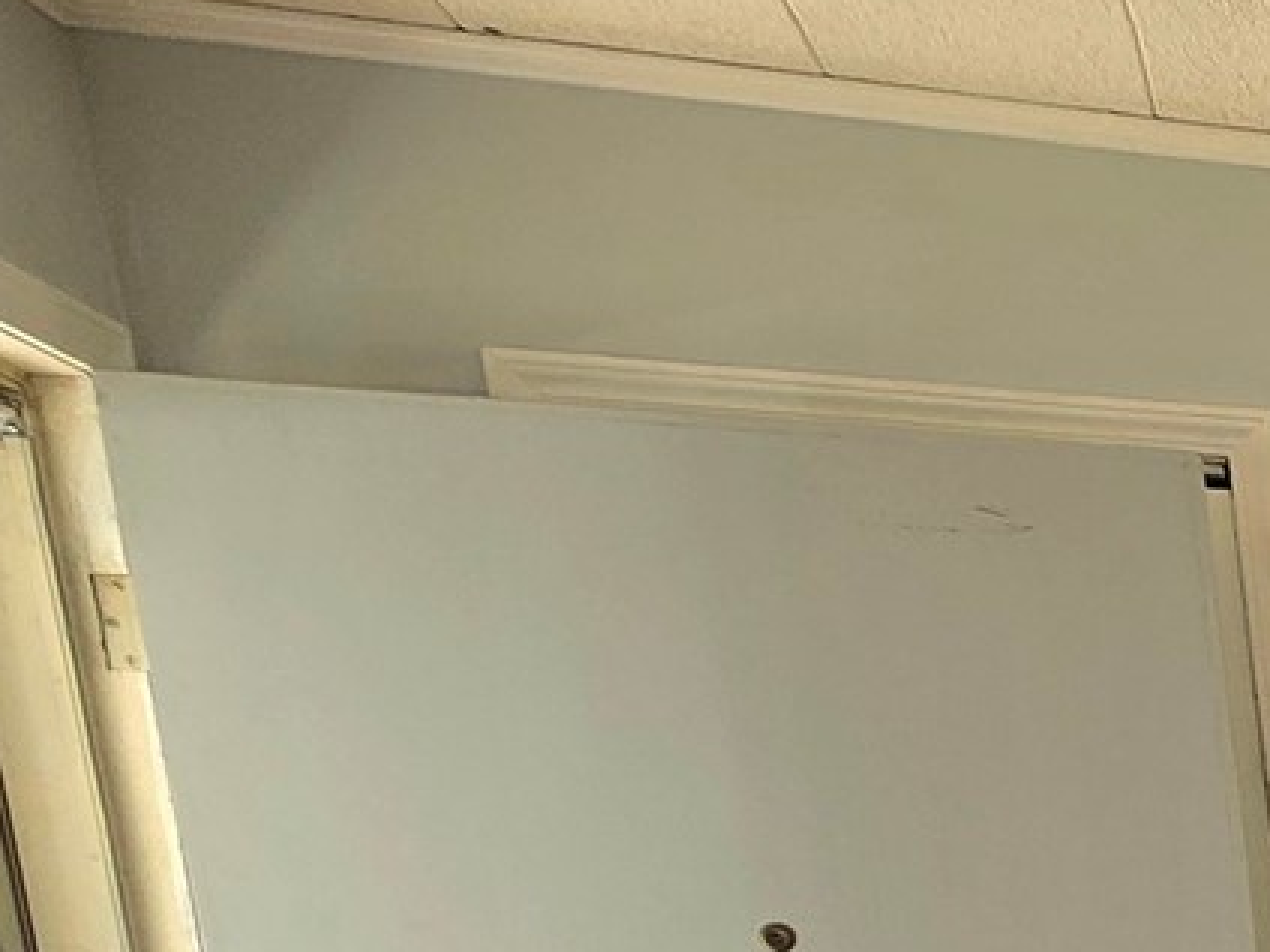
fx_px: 2164
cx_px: 2594
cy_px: 1414
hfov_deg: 18.7
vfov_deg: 21.1
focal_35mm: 59
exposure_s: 1/120
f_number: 2.2
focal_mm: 2.2
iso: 64
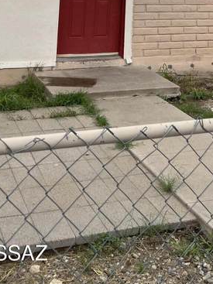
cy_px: -84
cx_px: 174
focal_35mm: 68
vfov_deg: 24.8
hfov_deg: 21.3
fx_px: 558
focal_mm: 5.7
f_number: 1.5
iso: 50
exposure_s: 1/8696
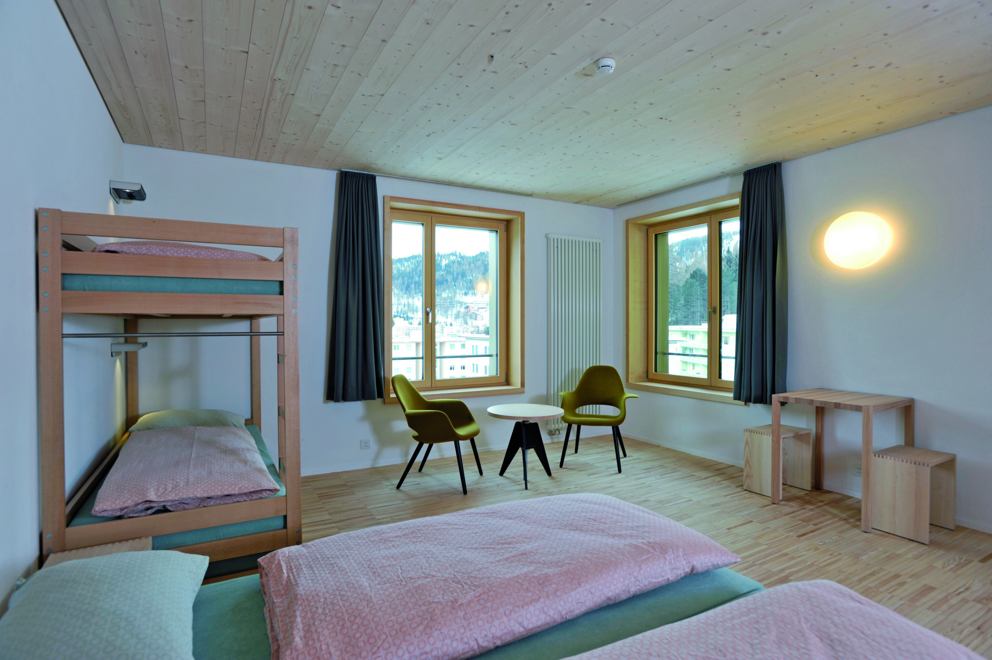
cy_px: 330
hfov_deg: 86.9
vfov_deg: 64.5
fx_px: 523
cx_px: 496
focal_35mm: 19
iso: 200
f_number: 6.3
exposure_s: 1/60
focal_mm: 19
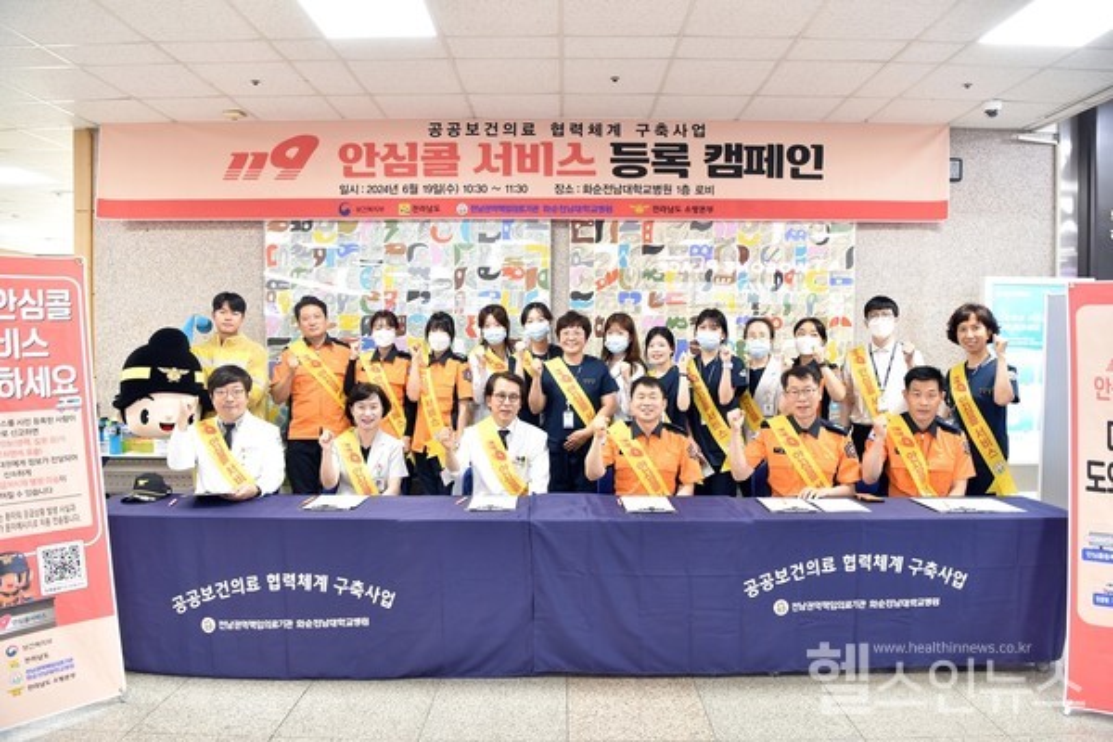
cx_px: 556
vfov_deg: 53.1
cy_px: 371
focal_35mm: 24
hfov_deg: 73.7
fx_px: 742
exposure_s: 1/60
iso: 2000
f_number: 4
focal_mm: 24
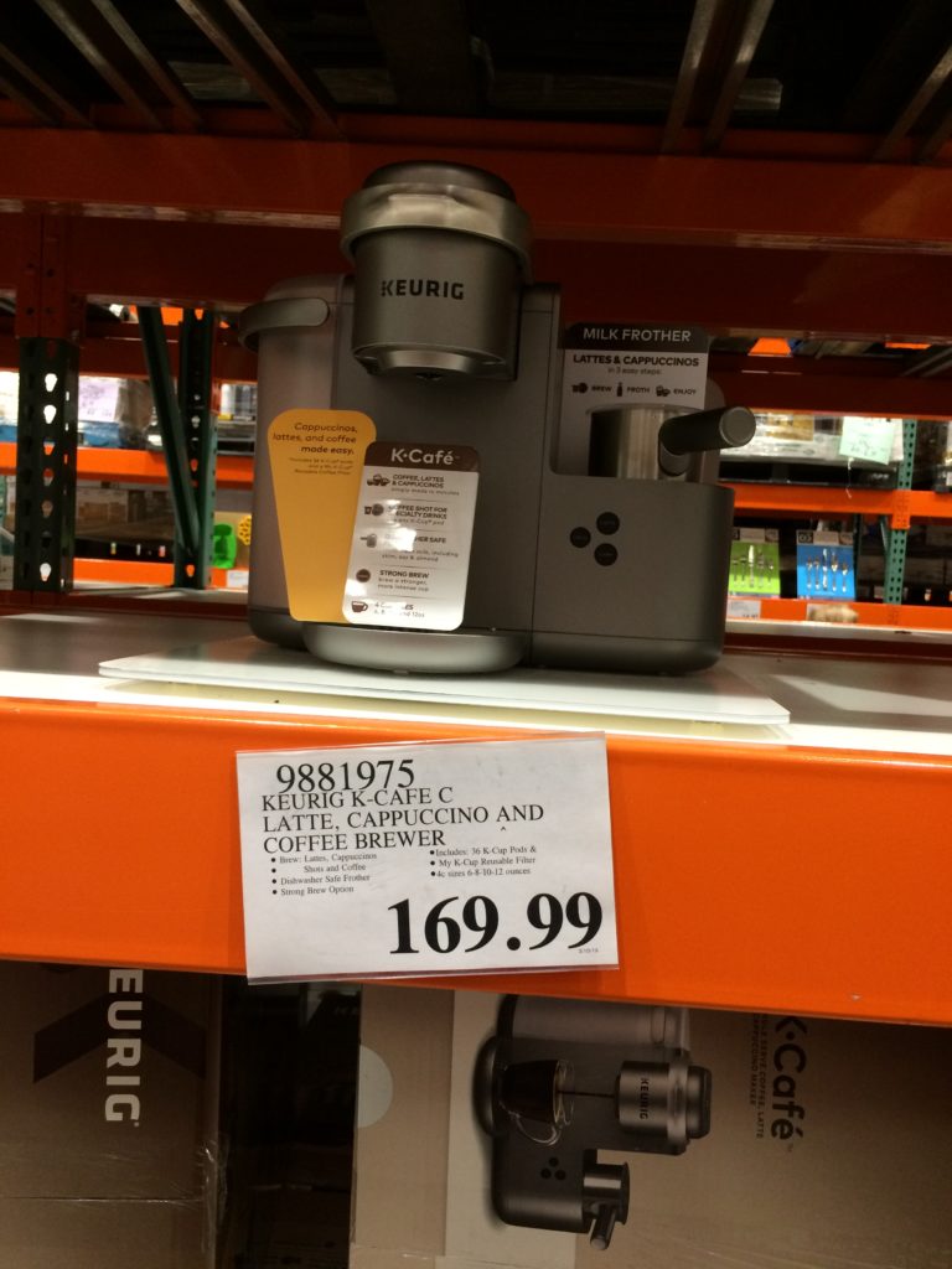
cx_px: 476
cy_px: 634
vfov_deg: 61.7
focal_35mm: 29
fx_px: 1063
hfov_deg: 48.2
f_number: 2.2
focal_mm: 4.15
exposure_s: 1/30
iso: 125
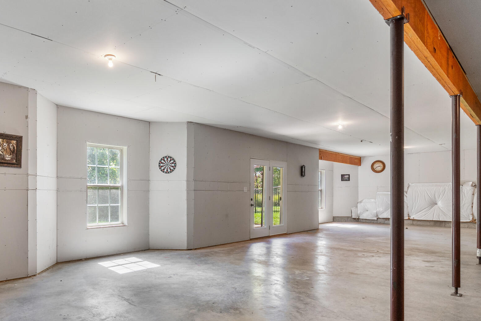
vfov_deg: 52.8
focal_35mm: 24
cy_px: 193
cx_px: 166
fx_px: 321
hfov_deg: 71.9
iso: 400
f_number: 8
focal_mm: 10
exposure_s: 1/4
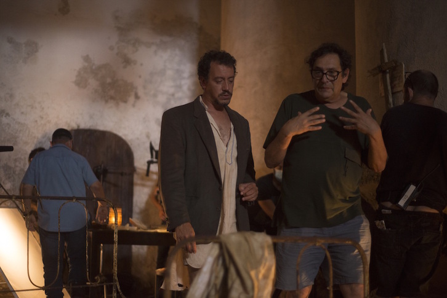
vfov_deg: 27.0
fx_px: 621
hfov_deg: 39.6
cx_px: 224
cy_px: 149
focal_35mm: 50
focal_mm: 50
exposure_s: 1/250
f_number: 1.8
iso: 2000
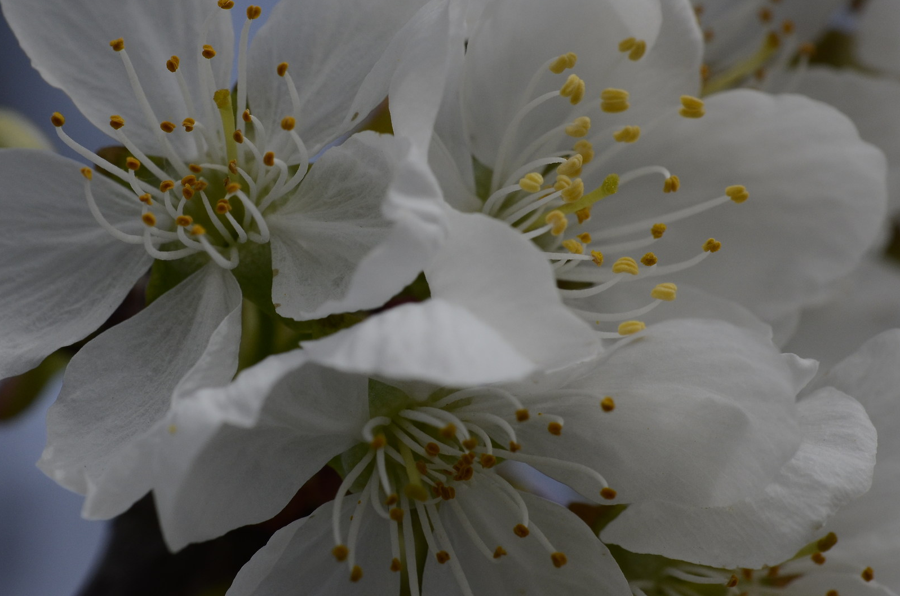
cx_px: 295
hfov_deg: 8.7
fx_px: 5905
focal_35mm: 237
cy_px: 187
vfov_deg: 5.8
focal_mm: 105
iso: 400
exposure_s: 1/1000
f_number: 11
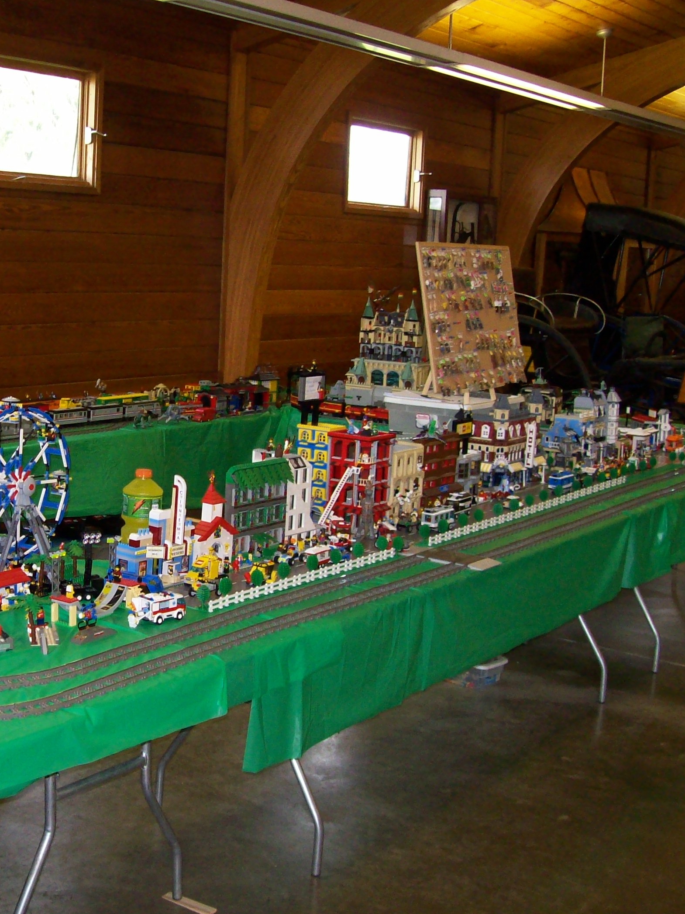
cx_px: 90
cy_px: 456
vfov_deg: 38.9
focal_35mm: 49
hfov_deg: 28.7
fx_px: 1293
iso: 200
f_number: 2.7
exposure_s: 1/64
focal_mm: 6
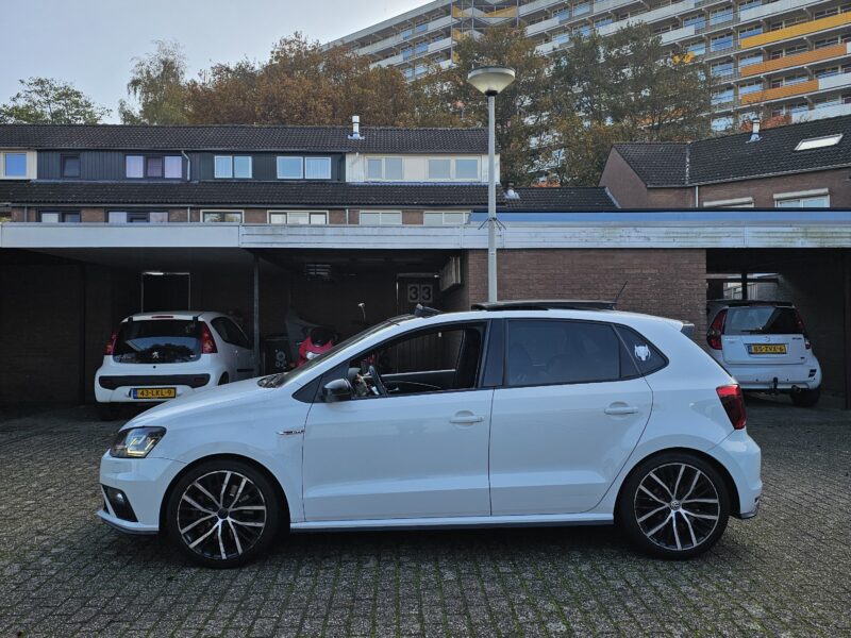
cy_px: 319
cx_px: 426
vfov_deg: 58.9
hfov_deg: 73.9
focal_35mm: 23
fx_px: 565
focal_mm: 6.3
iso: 20
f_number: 1.7
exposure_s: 1/719
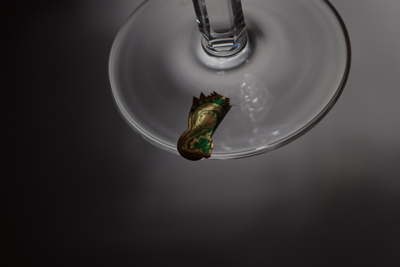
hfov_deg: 24.6
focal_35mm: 82
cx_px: 200
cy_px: 134
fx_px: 917
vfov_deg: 16.6
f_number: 6.3
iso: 100
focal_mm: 55
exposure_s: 1/100
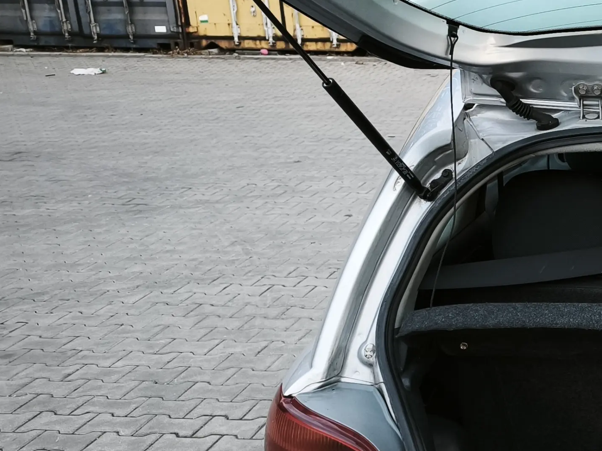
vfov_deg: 23.6
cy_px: 283
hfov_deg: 26.9
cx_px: 755
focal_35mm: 62
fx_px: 1078
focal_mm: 6.45
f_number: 1.62
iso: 400
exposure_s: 1/99.9
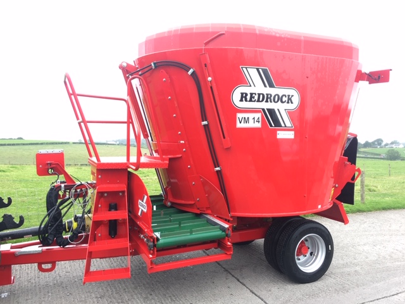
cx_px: 202
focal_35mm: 29
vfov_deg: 48.2
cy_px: 152
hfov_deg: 61.7
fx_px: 339
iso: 25
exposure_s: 1/100
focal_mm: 4.15
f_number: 2.2
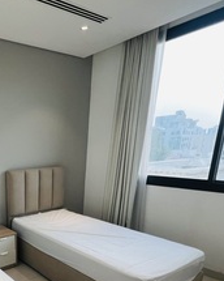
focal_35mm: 27
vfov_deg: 60.0
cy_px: 216
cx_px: 6
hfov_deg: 45.8
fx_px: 224
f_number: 1.8
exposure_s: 1/99
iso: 80
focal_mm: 1.57
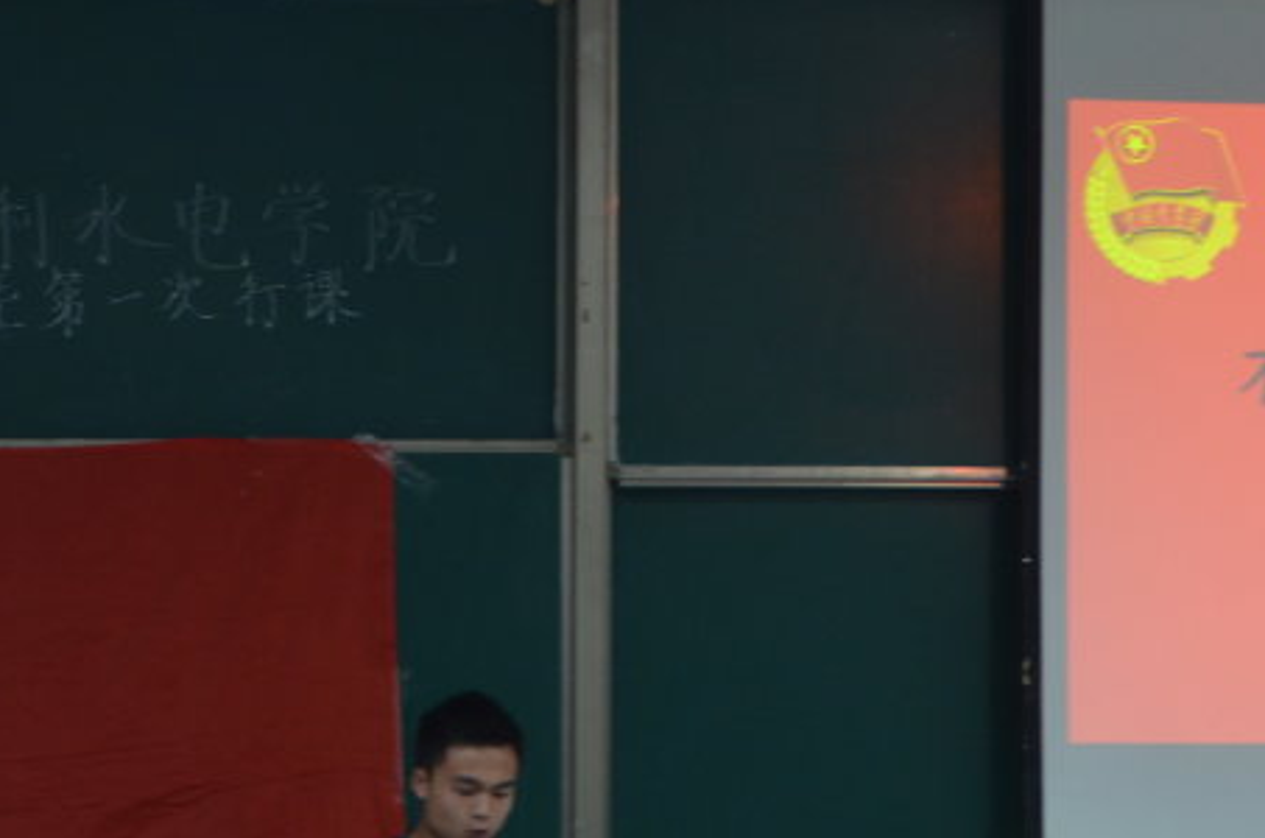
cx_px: 606
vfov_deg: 9.3
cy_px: 260
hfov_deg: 14.0
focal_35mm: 147
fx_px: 5155
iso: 800
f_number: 4.8
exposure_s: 1/30
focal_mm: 46
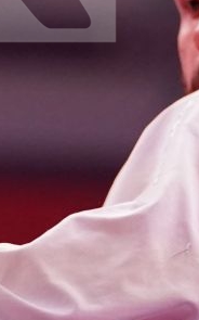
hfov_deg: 1.2
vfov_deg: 1.9
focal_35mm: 1082
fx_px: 9403
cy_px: 328
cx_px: 15
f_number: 2.8
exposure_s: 1/1000
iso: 3200
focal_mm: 174
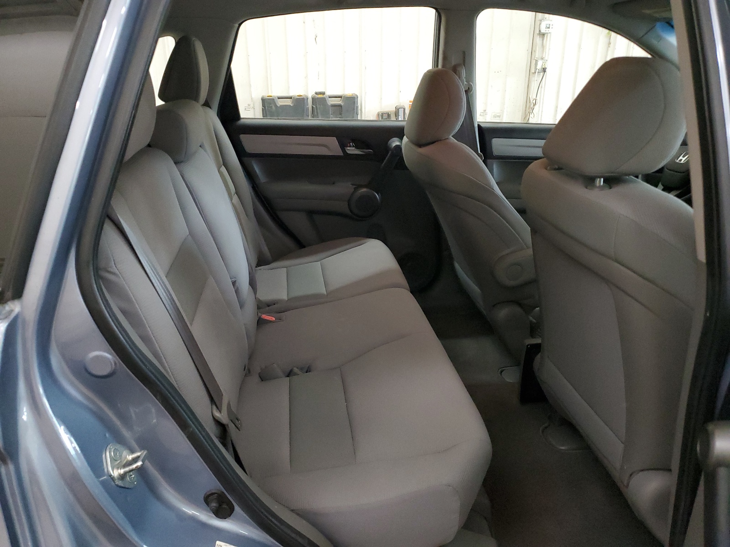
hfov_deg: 67.3
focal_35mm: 26
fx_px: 548
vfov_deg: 53.1
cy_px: 274
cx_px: 365
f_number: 1.5
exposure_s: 1/60.2
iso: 414
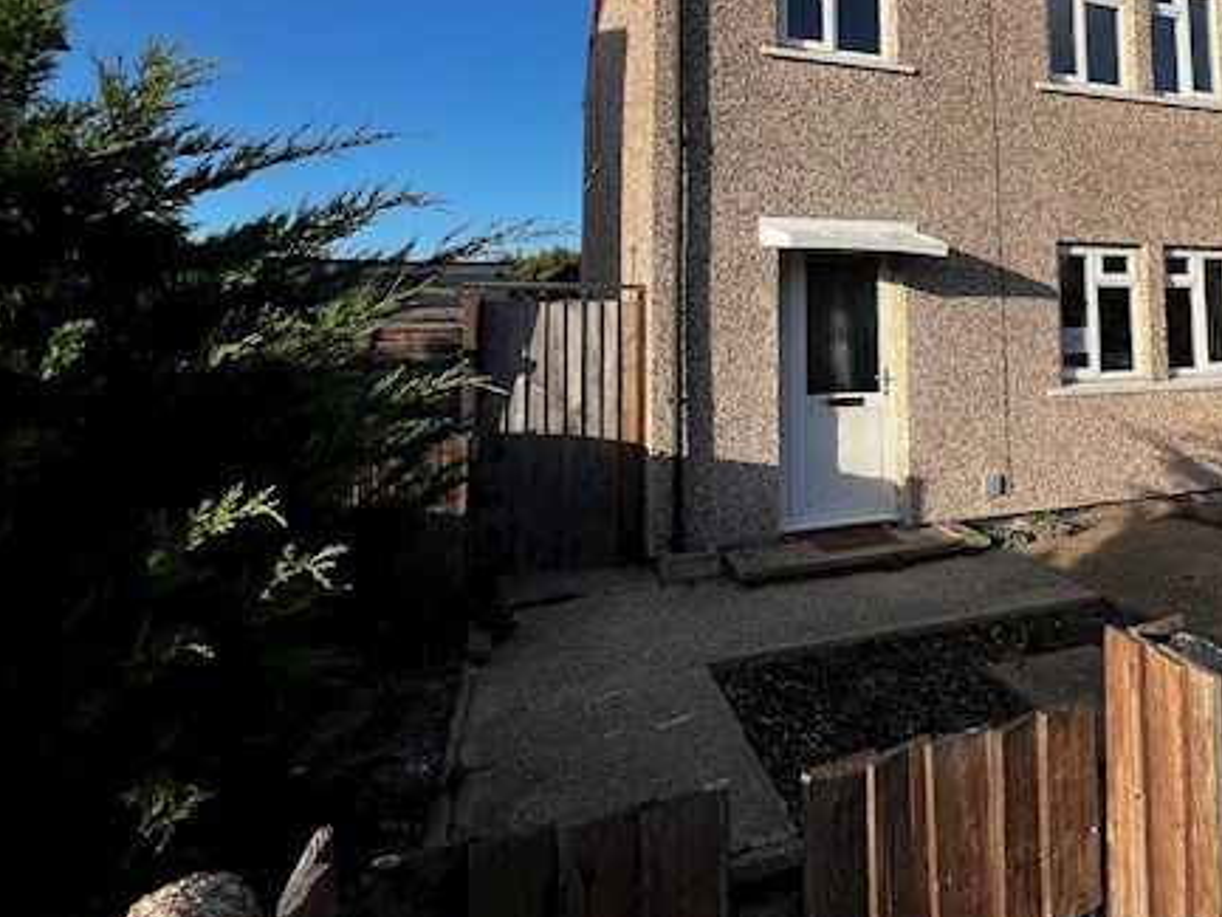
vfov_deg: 60.8
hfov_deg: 75.6
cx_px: 847
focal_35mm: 21
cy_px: 255
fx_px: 742
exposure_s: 1/1167
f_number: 1.8
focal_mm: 1.57
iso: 32
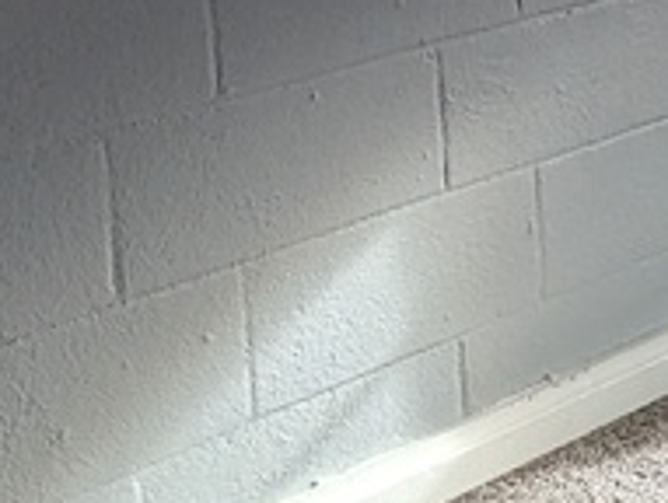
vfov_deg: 15.8
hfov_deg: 17.3
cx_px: 1273
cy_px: -234
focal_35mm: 87
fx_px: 1682
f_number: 2.2
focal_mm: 1.95
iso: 52
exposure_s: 1/120
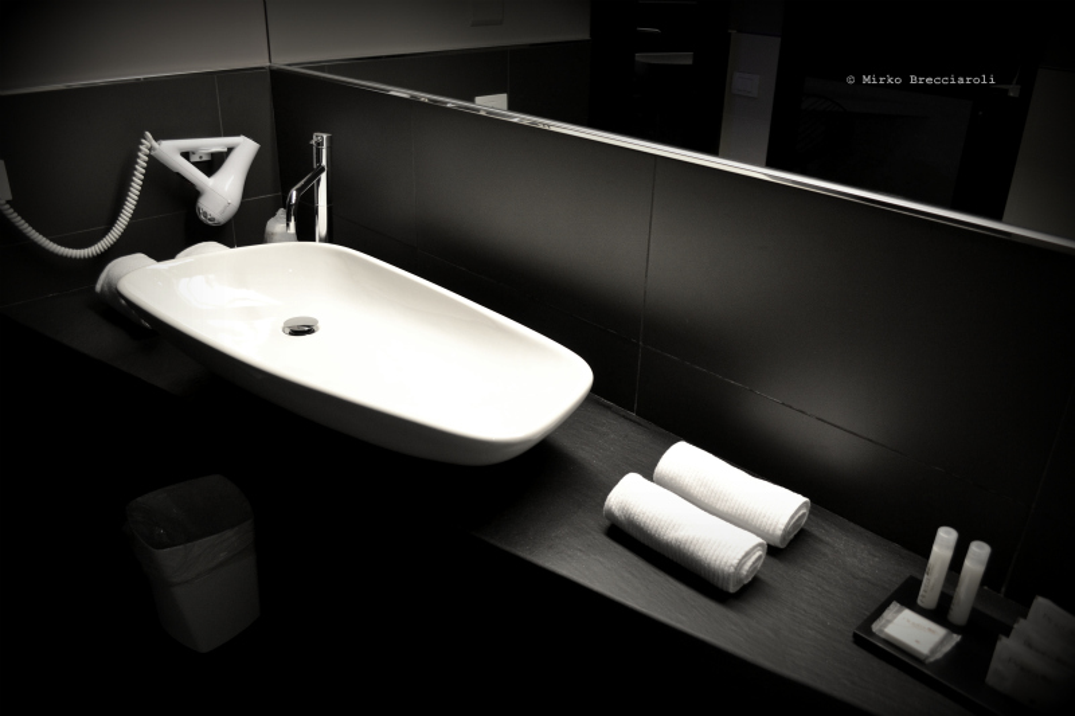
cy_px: 358
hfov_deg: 67.4
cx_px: 538
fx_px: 806
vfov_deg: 47.9
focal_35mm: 27
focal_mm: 18
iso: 400
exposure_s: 1/60
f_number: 4
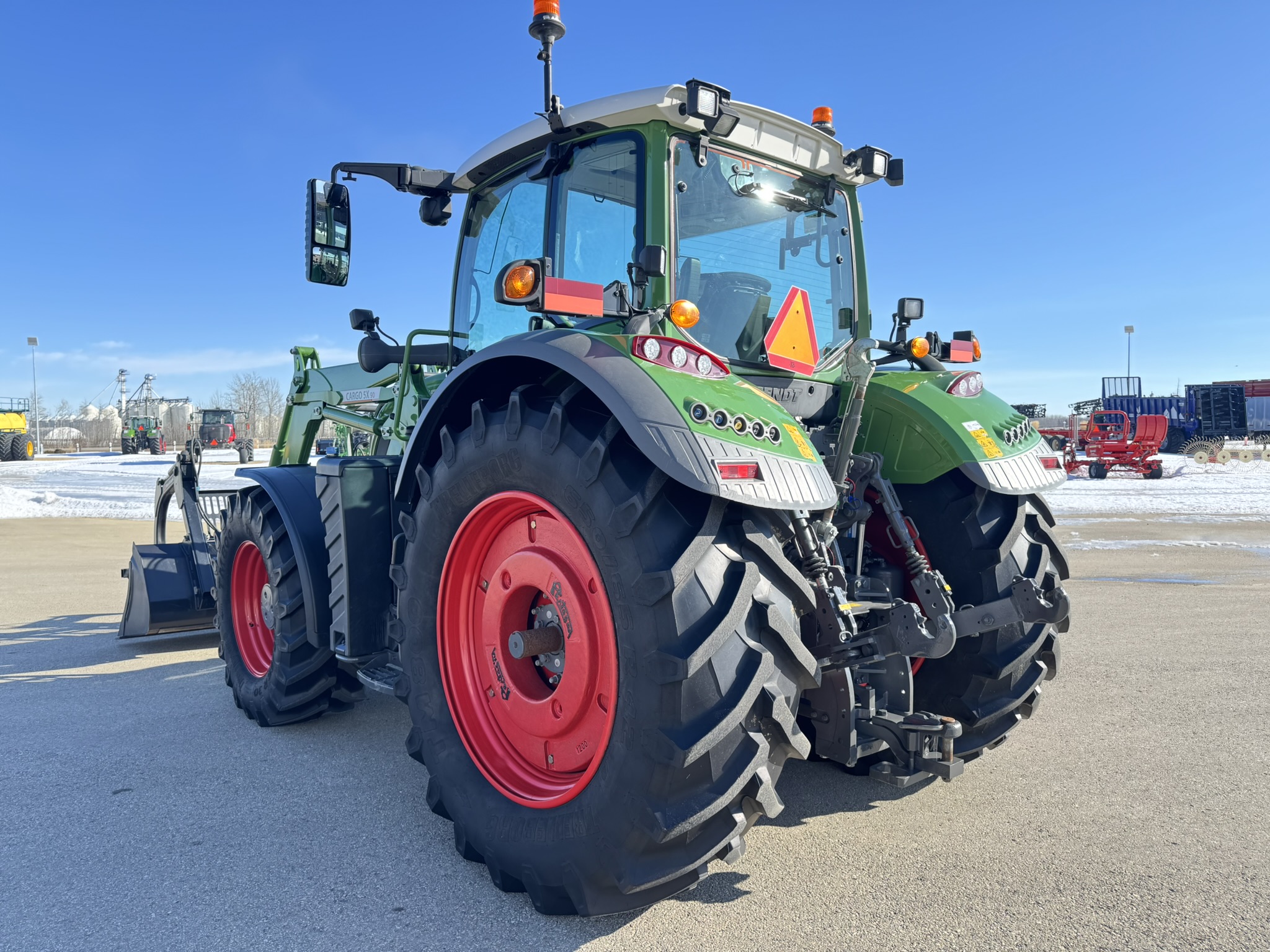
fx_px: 881
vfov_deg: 56.8
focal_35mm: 24
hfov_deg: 71.6
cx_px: 635
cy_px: 476
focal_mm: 6.76
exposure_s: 1/558
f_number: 1.78
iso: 80
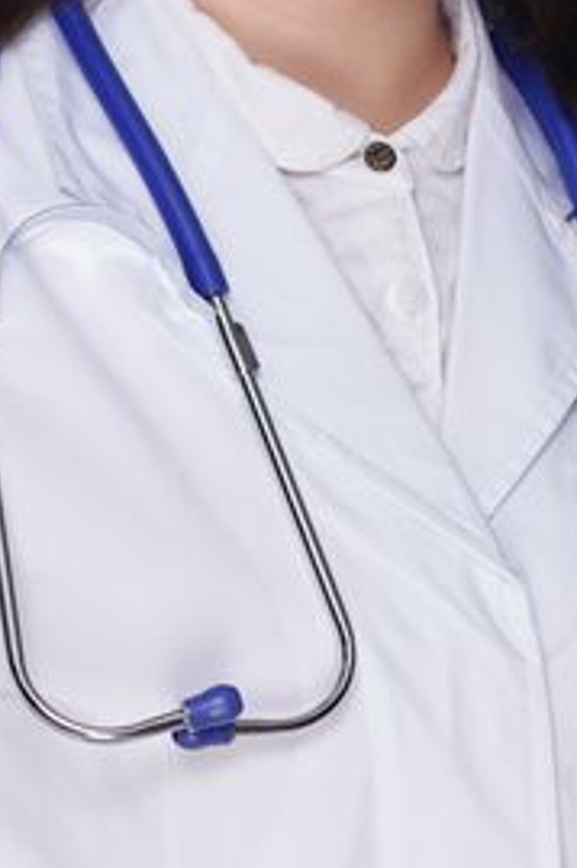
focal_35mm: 379
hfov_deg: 3.6
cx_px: 29
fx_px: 9123
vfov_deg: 5.4
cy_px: 866
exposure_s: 1/160
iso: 100
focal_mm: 85
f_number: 5.6
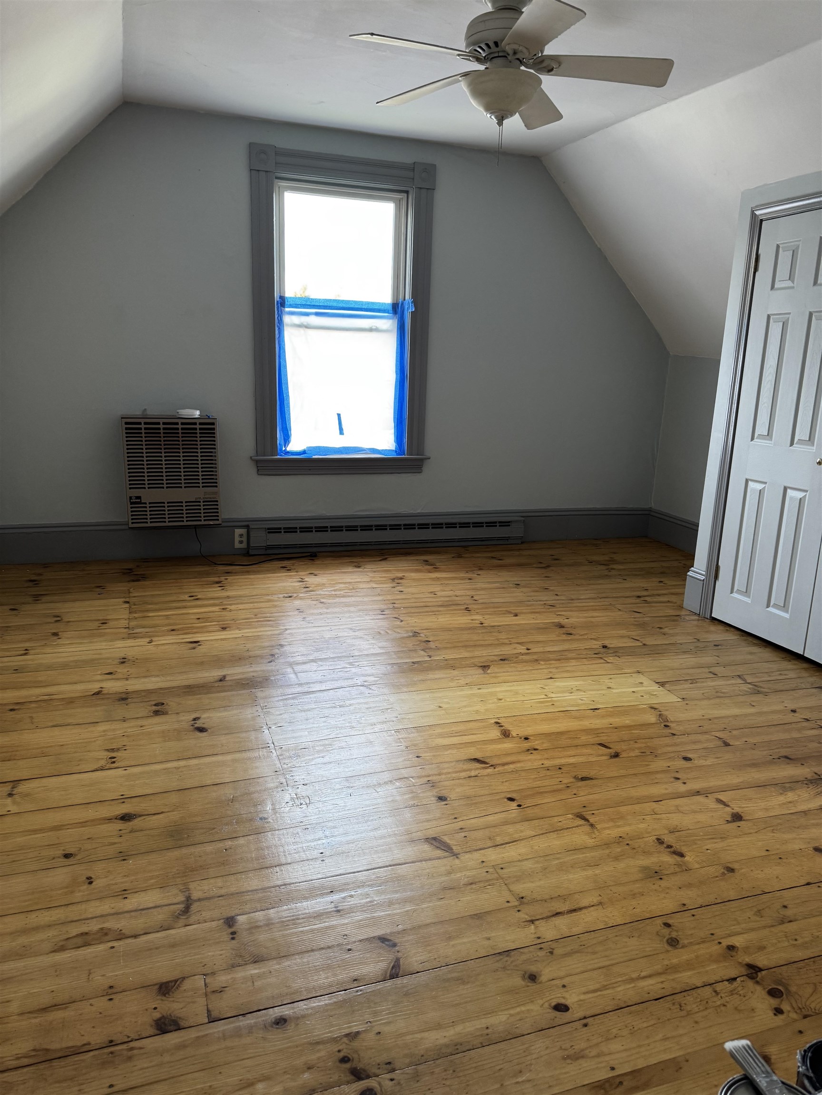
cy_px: 548
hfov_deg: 56.8
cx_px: 411
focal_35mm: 24
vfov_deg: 71.6
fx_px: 760
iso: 160
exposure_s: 1/60
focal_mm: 6.76
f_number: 1.78
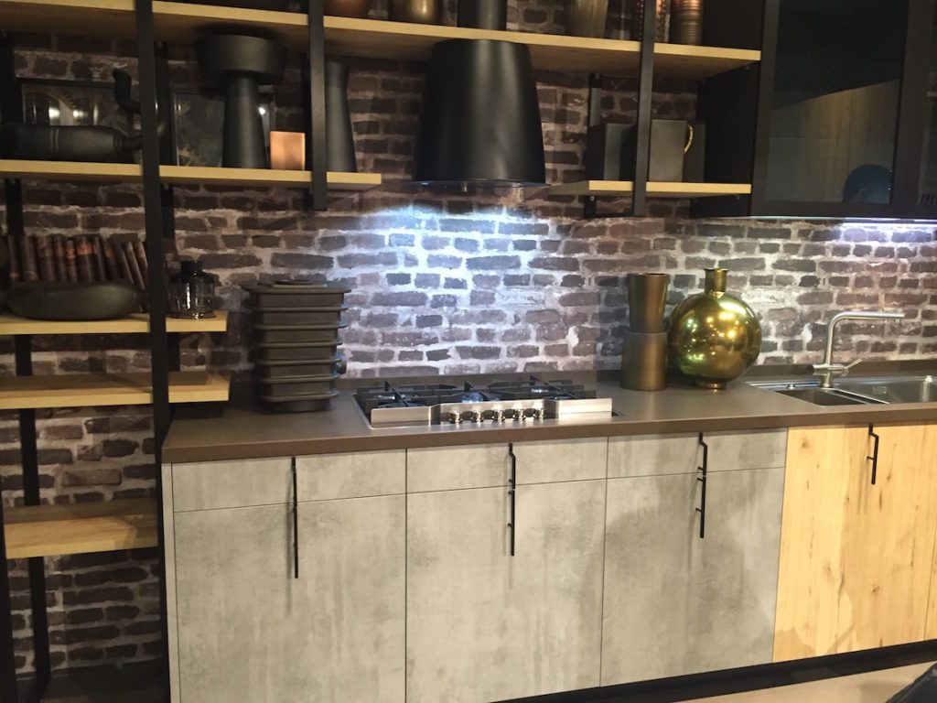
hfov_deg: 61.7
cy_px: 352
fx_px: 785
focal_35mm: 29
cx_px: 468
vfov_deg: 48.2
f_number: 2.2
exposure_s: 1/33
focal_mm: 4.15
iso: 200
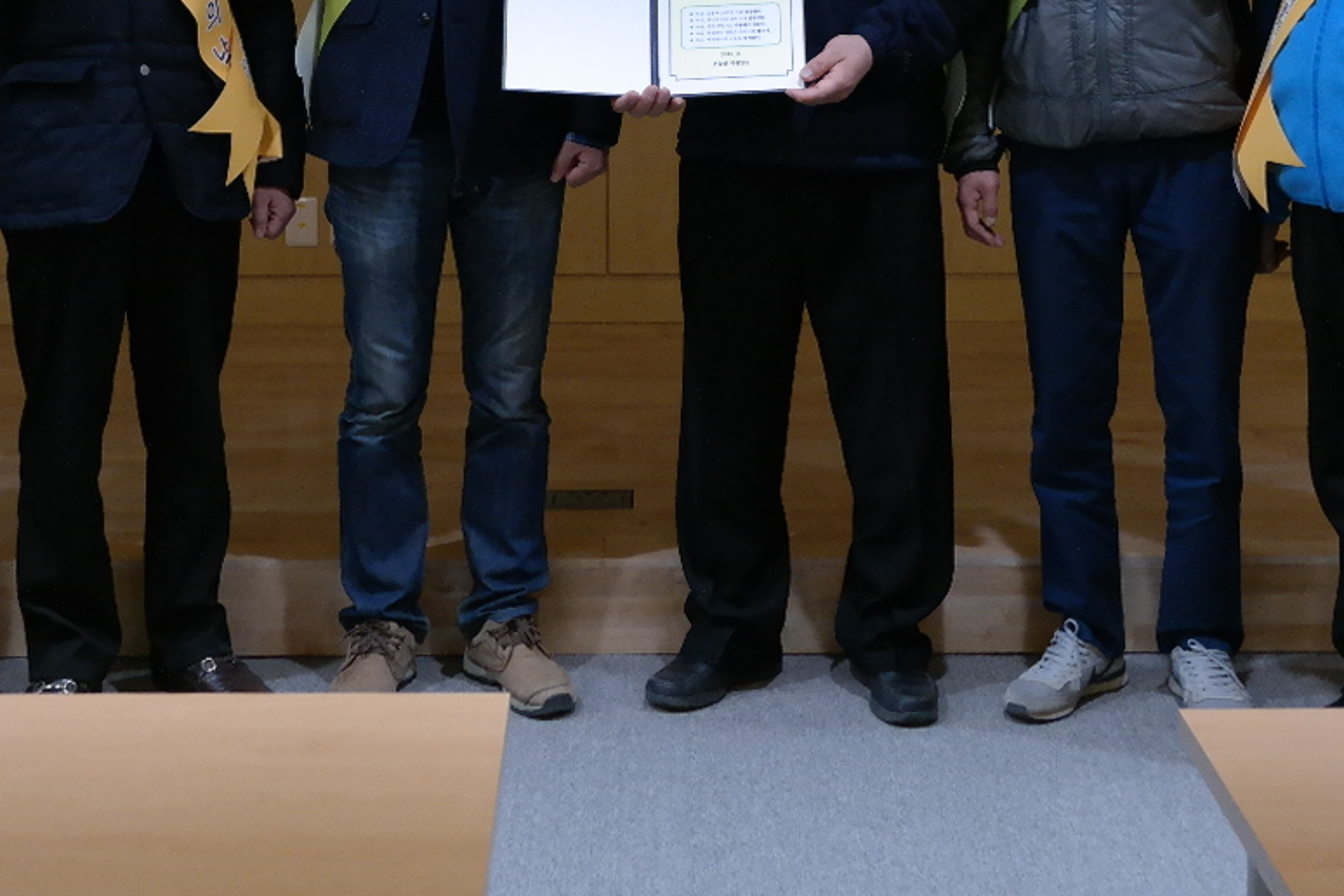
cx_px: 698
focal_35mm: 67
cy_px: 24
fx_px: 2501
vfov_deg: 19.8
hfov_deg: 30.1
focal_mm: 20
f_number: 3.5
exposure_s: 1/40
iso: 1600
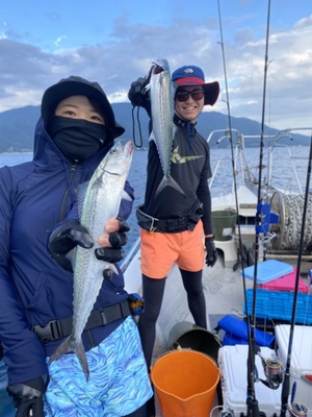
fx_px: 312
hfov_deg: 53.1
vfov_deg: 67.3
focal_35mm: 26
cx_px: 156
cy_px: 208
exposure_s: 1/483
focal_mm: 4.25
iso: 32
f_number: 1.8
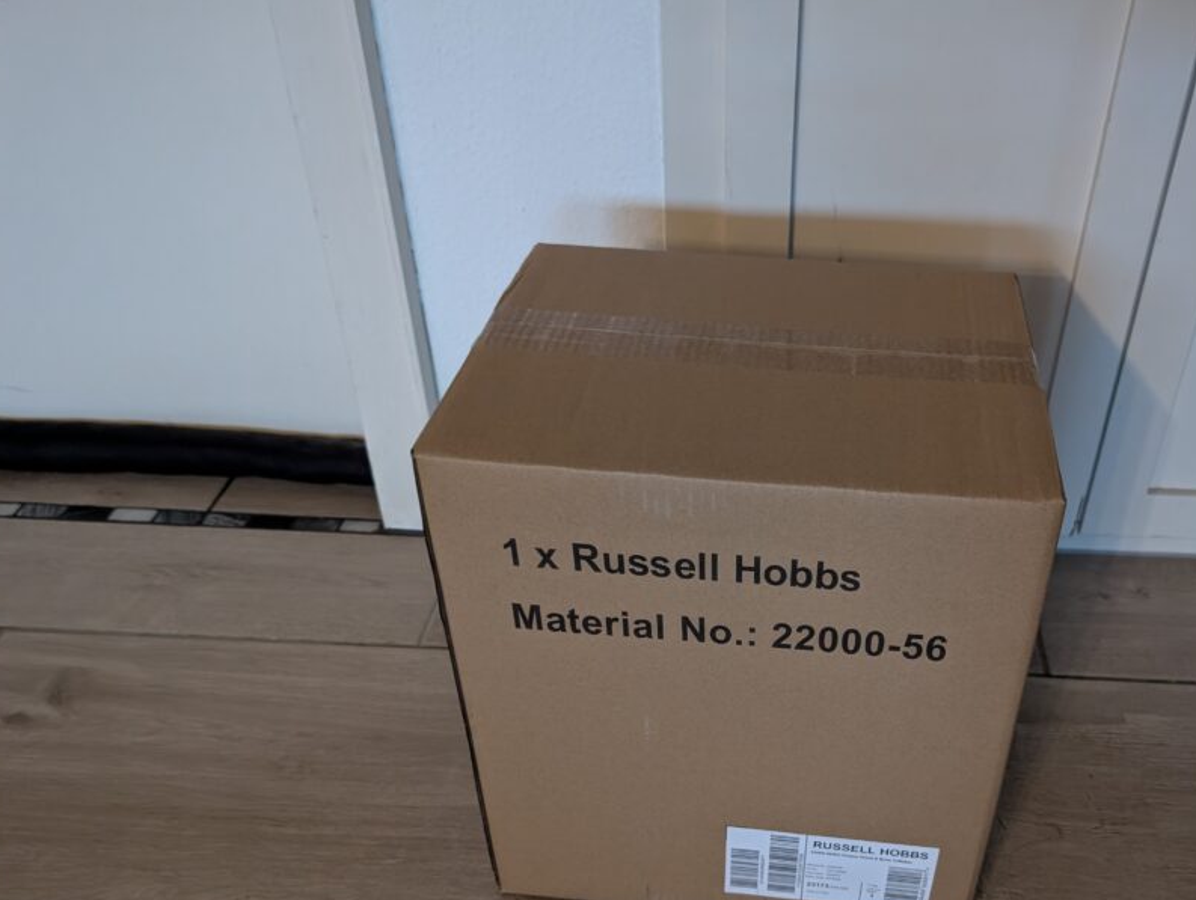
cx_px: 757
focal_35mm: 31
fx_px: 1073
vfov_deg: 45.2
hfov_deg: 57.5
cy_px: 553
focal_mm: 6.9
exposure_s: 1/100
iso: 2154
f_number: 1.68
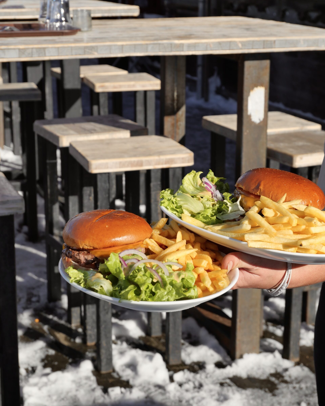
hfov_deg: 21.0
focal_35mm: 73
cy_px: 190
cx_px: 163
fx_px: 878
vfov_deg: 26.1
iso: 200
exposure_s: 1/250
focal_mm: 35
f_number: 7.1
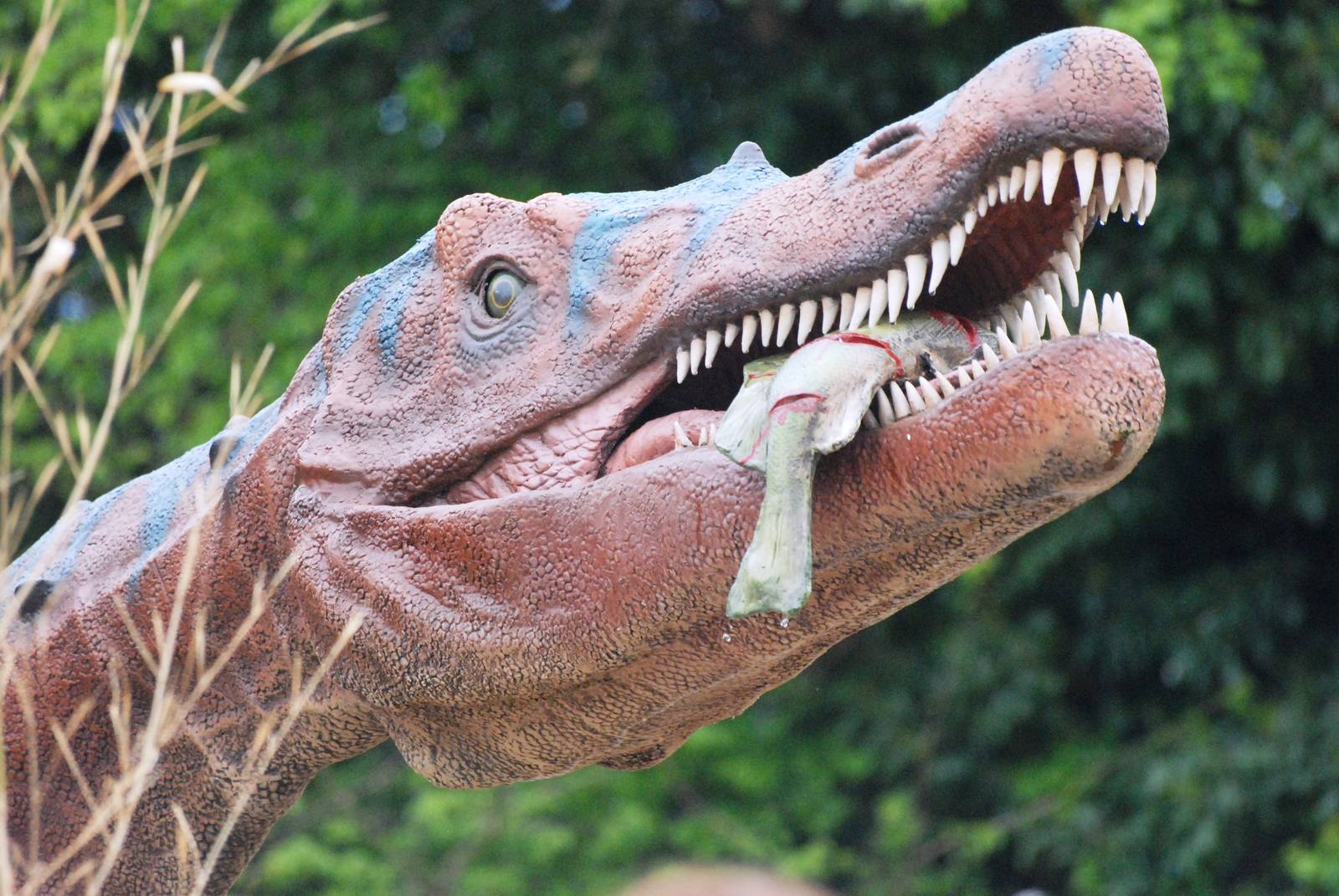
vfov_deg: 4.2
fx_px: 12289
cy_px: 448
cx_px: 670
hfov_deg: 6.2
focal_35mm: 330
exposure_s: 1/1600
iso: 1600
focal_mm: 220
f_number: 5.3
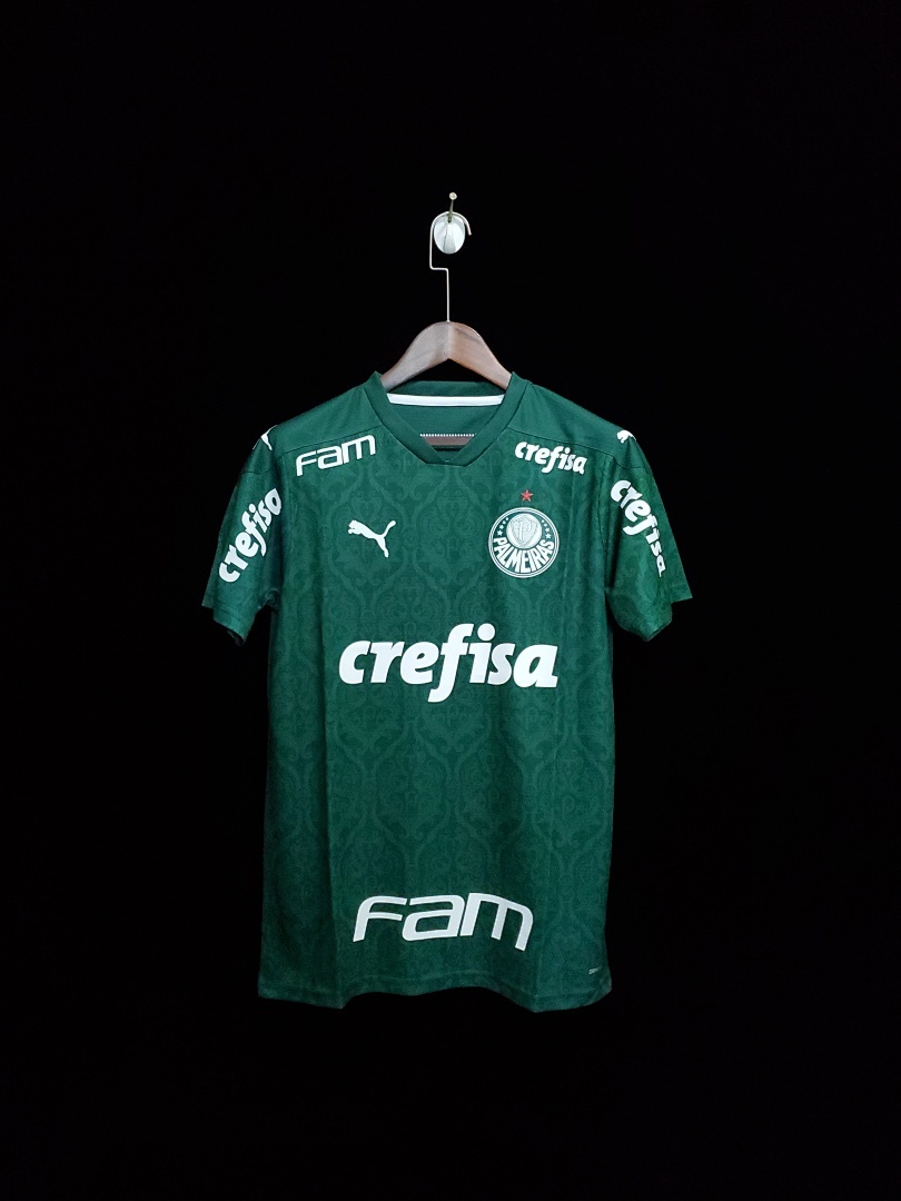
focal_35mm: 26
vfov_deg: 67.3
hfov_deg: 53.1
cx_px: 450
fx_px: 902
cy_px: 600
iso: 640
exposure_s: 1/45
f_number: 1.5
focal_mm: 4.3
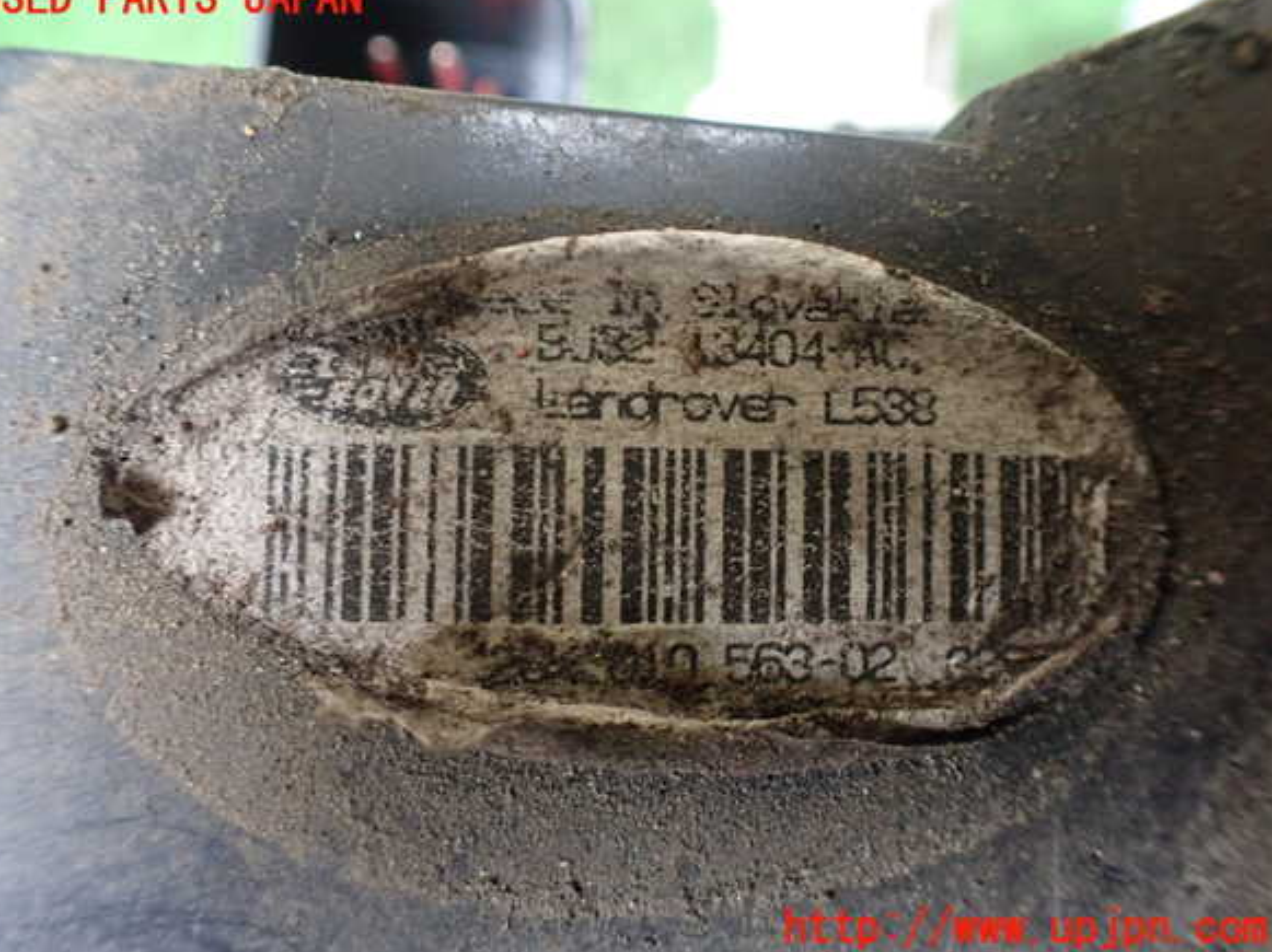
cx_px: 622
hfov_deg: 58.4
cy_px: 464
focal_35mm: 31
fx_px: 1138
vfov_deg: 45.4
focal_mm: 5.4
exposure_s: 1/30
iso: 1000
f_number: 2.3
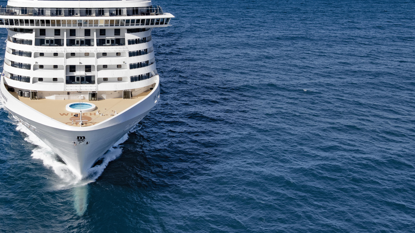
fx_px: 539
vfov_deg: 24.2
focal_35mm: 49
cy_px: 60
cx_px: 98
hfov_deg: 40.7
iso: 800
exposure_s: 1/1250
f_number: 11
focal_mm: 30
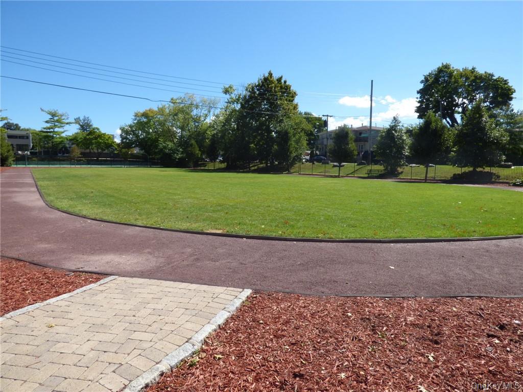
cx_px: 262
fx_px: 302
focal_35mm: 20
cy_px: 196
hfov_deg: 81.7
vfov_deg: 66.0
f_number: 5
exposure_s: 1/400
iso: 100
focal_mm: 3.58
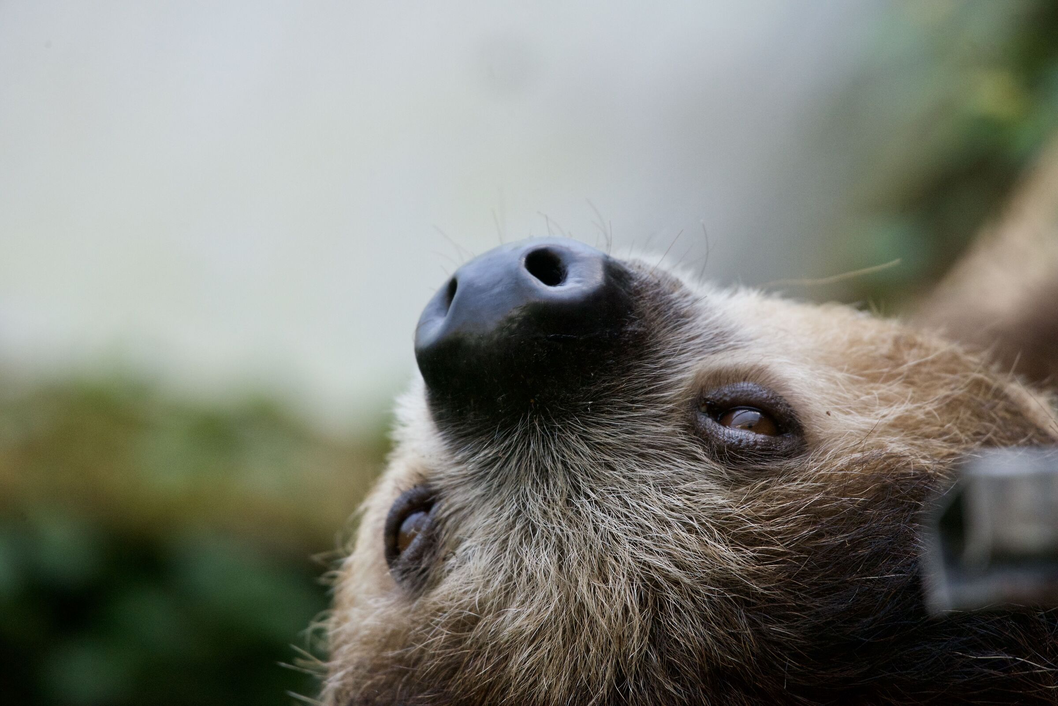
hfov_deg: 2.9
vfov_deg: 2.0
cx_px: 529
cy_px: 353
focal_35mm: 700
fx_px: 20579
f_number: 8
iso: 3200
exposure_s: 1/160
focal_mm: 700
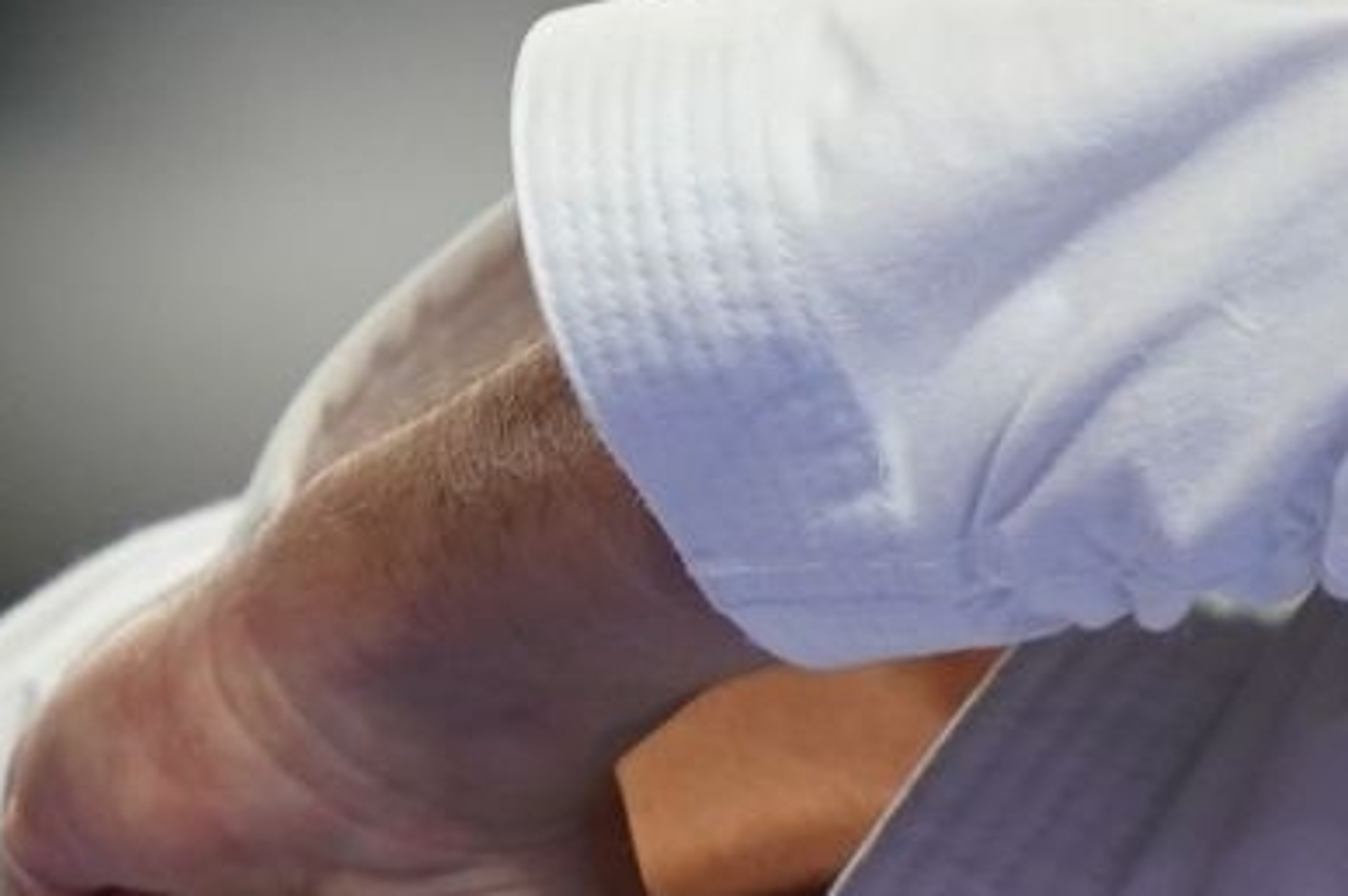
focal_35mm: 2786
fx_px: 104229
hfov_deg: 0.7
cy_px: 396
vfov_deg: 0.5
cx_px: 820
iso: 800
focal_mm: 400
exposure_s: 1/500
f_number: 2.8
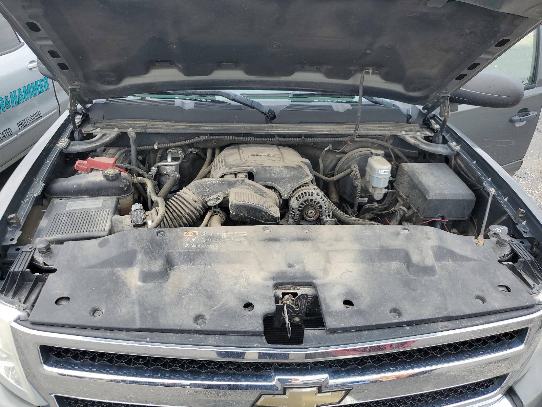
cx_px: 271
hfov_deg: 67.3
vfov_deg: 53.1
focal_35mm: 26
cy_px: 204
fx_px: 407
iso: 50
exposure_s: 1/909
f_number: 1.5
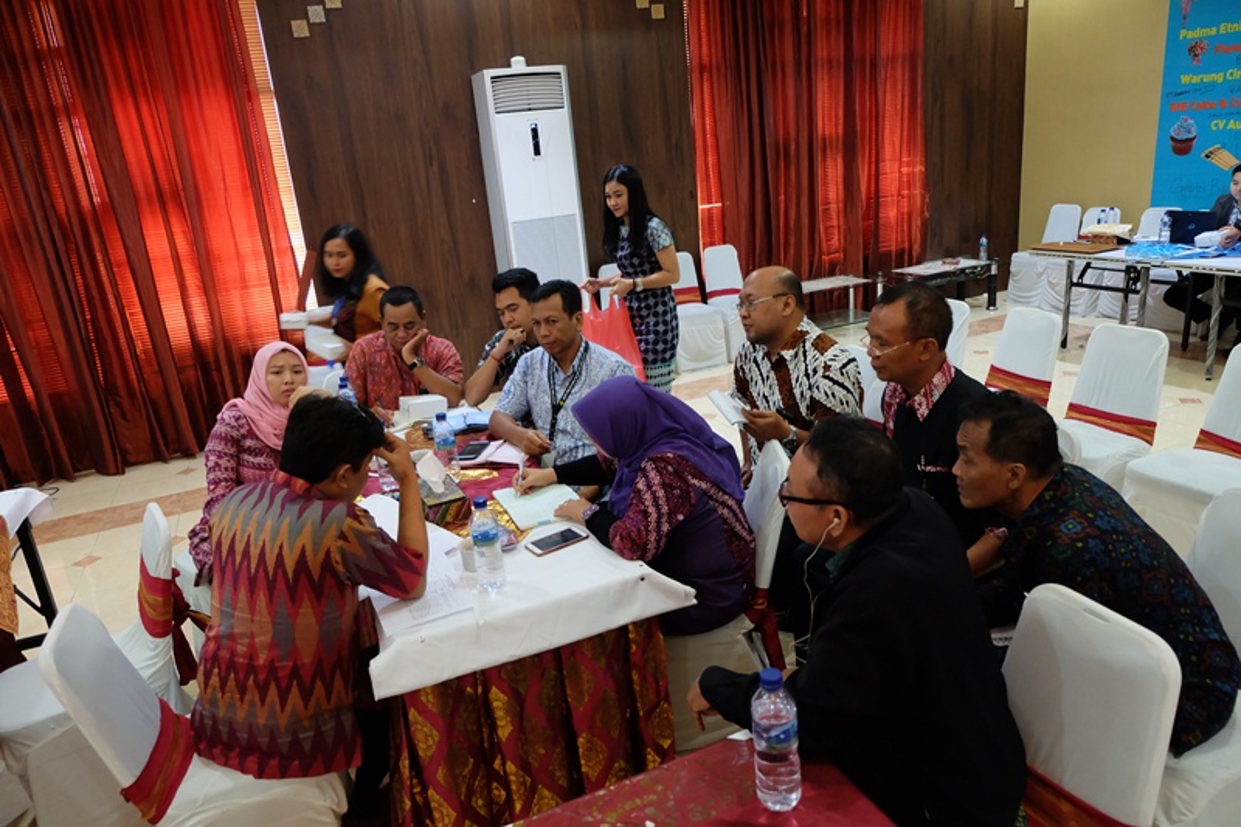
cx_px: 620
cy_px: 414
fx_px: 827
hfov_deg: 73.8
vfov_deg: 53.1
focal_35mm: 24
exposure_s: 1/28
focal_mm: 16
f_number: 3.5
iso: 3200
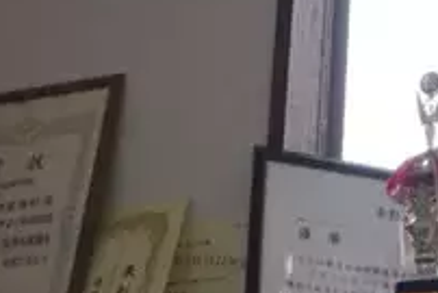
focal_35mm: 107
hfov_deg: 18.8
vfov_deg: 12.8
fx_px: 1303
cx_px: 379
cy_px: 161
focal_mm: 24
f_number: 4.5
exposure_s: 1/40
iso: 1000
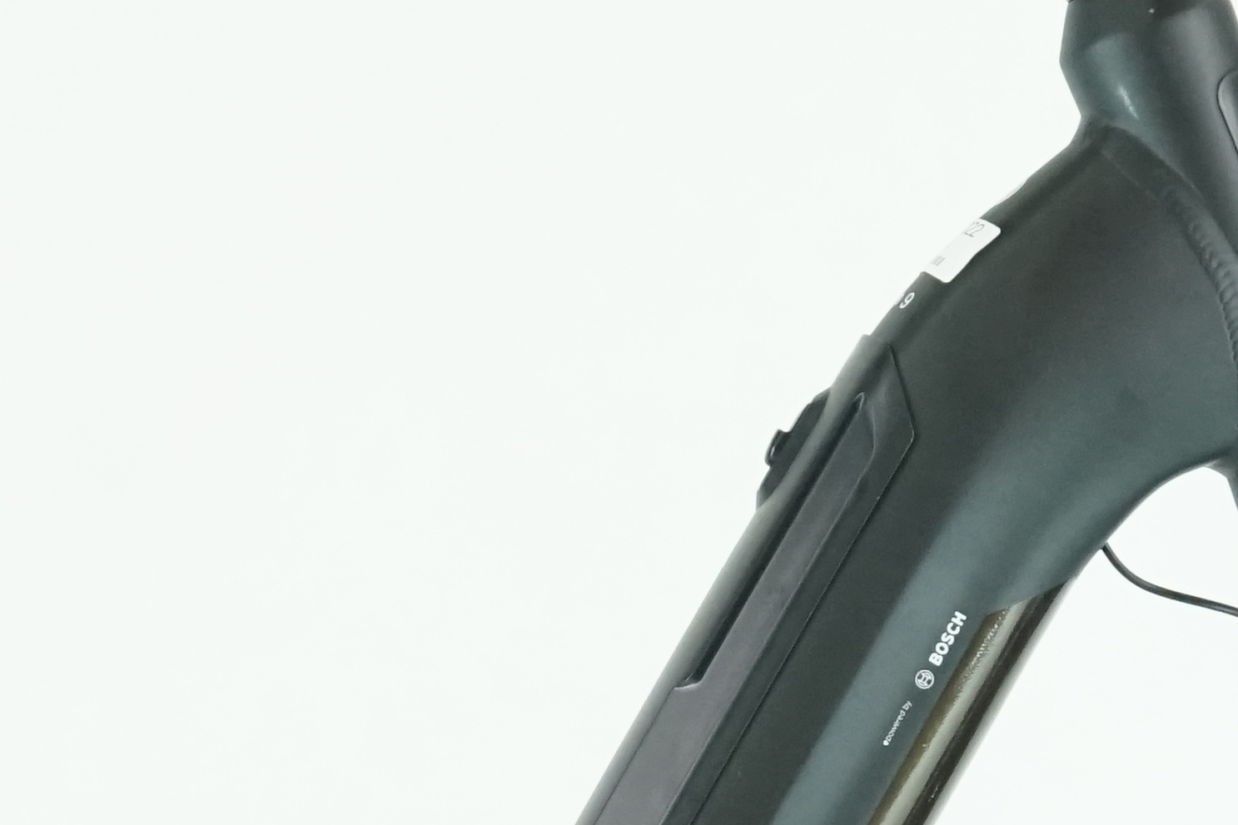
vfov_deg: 5.9
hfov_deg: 8.8
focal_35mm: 234
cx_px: 323
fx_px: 8046
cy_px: 873
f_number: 5.6
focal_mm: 58
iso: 2500
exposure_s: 1/200
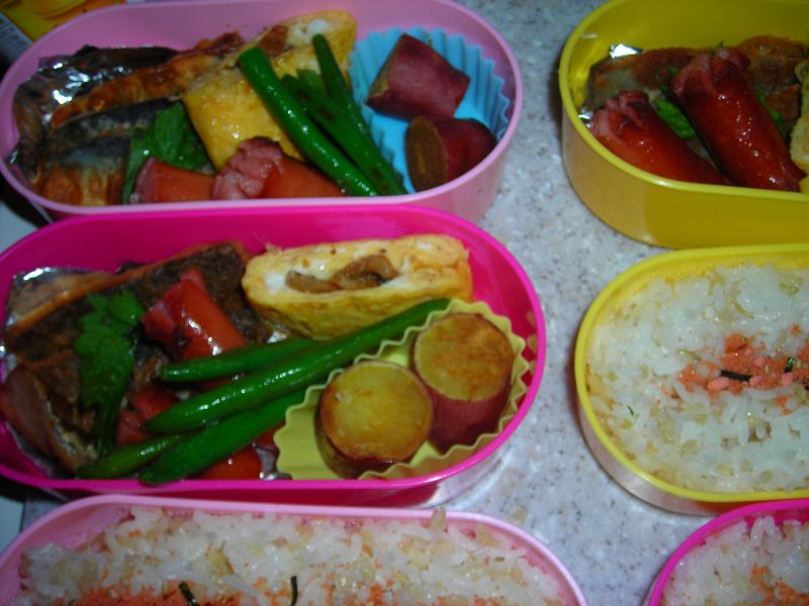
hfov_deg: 45.8
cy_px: 303
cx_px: 404
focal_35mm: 41
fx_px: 958
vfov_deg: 35.1
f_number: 6.6
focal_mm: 6.8
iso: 50
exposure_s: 1/60.1
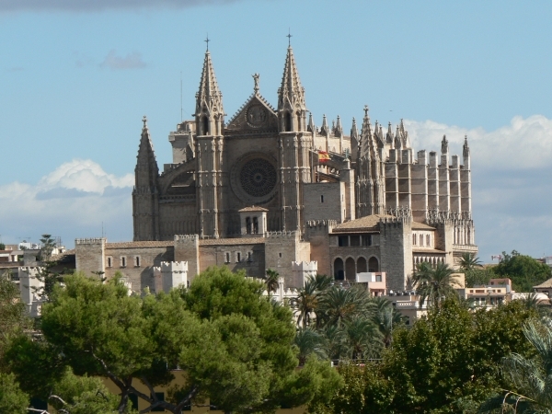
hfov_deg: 8.2
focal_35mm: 240
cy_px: 207
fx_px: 3827
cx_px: 276
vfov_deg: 6.2
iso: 80
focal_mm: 40.1
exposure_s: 1/400
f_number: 5.6
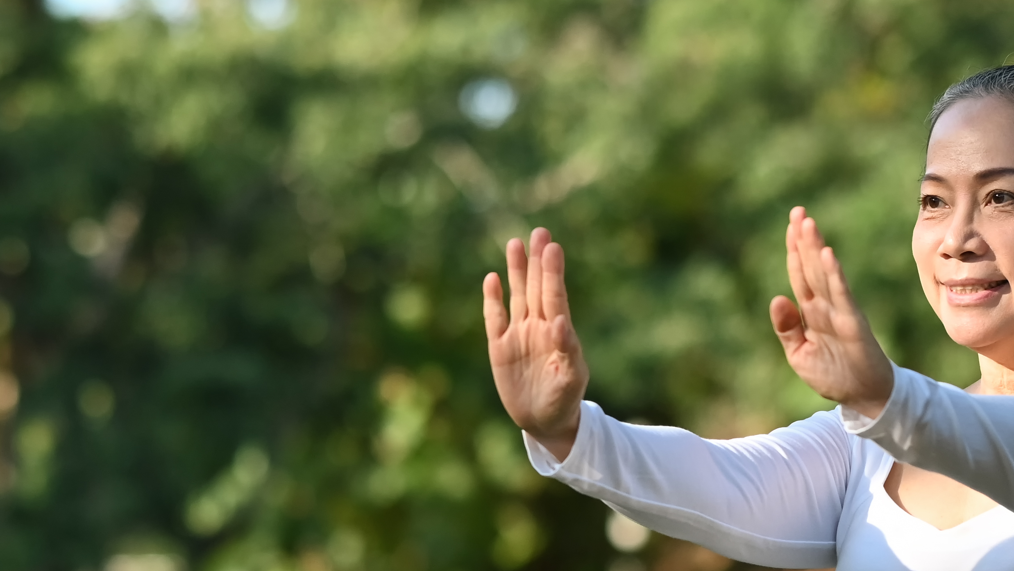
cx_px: 320
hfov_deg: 7.3
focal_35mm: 297
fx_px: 7985
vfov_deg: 4.1
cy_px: 821
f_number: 2.2
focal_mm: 85
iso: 250
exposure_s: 1/2000
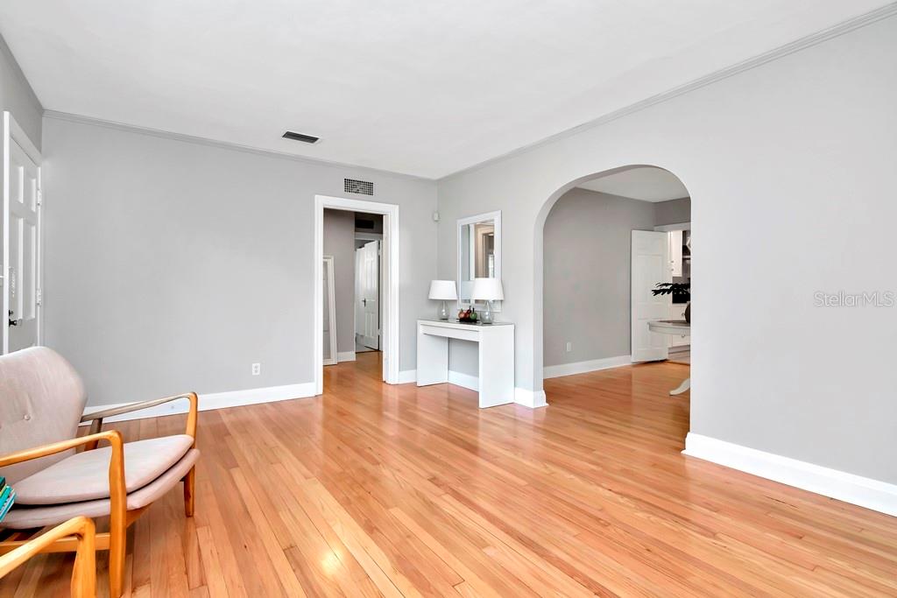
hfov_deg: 95.0
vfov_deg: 72.1
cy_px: 299
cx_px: 448
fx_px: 411
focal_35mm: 16
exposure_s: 1/80
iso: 640
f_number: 6.3
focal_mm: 11
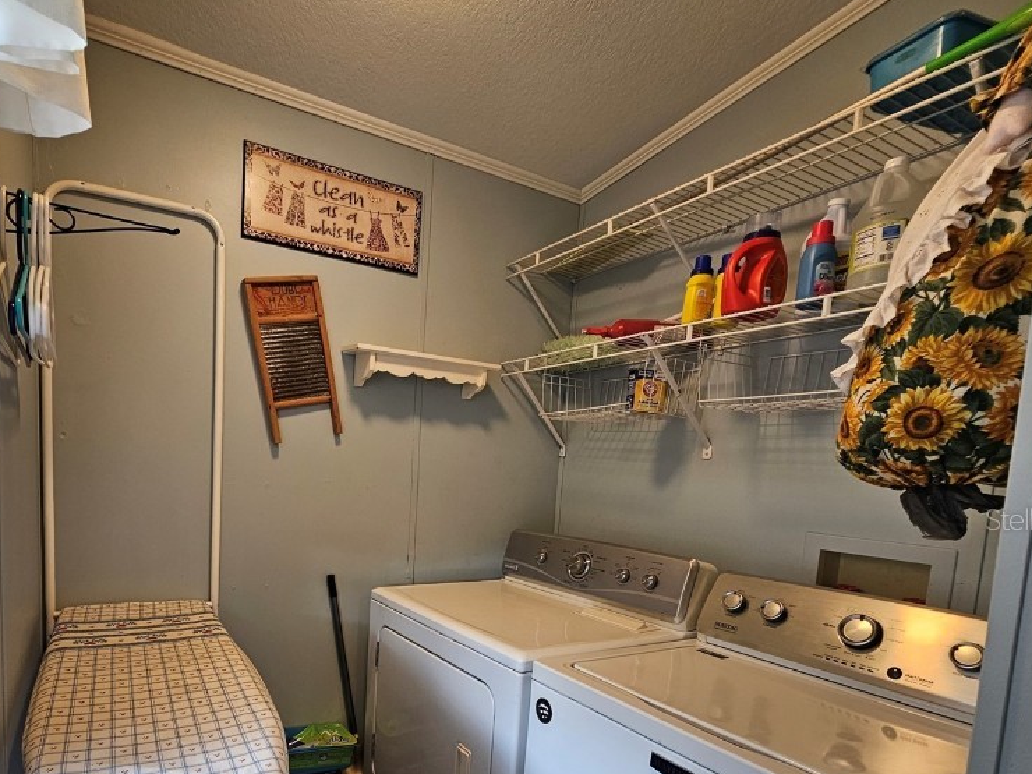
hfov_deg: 86.4
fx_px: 537
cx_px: 403
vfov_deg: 69.5
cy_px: 519
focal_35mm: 18
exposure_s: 1/60
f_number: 2.2
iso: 100
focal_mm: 2.2
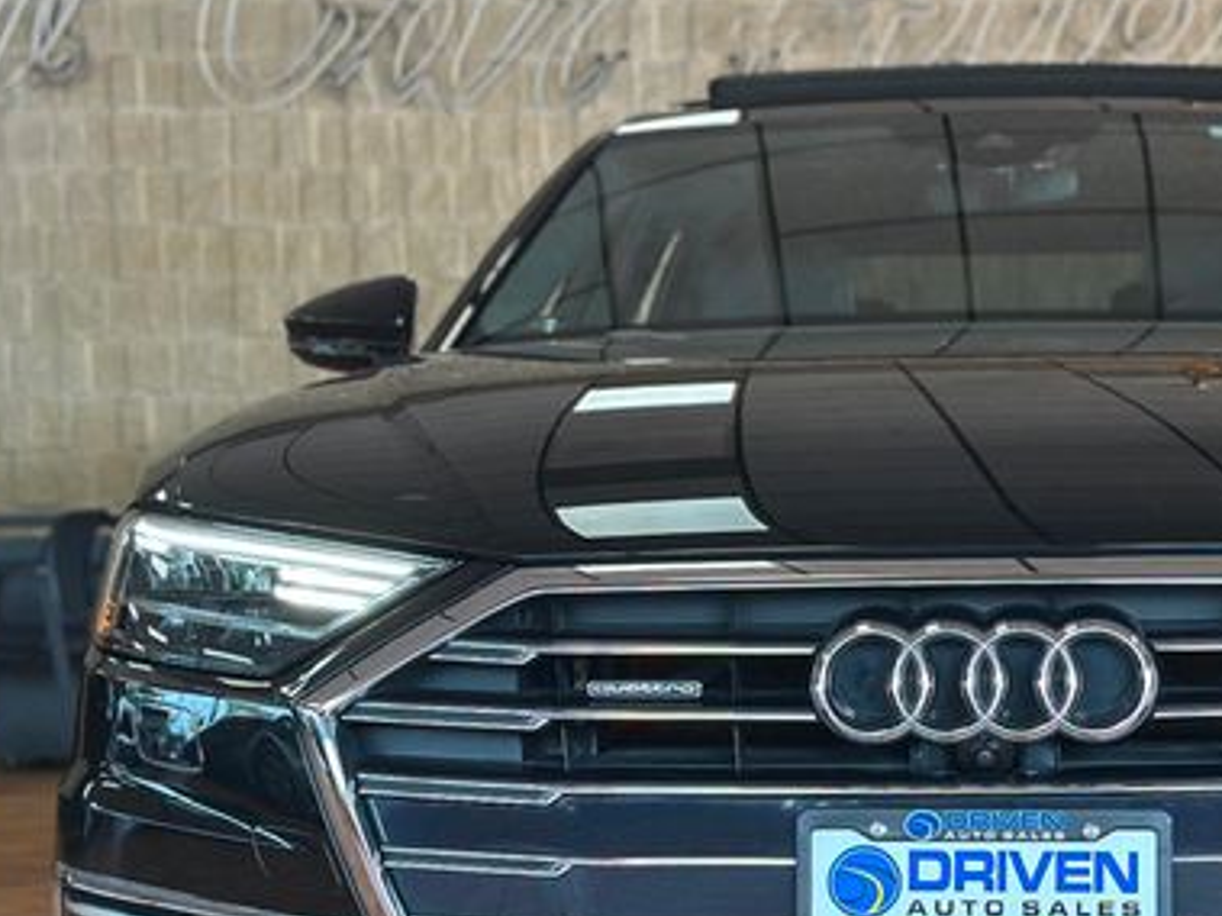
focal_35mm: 81
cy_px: 629
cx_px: 987
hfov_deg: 23.7
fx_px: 2859
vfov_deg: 18.1
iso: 125
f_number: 1.78
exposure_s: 1/126
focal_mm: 6.86
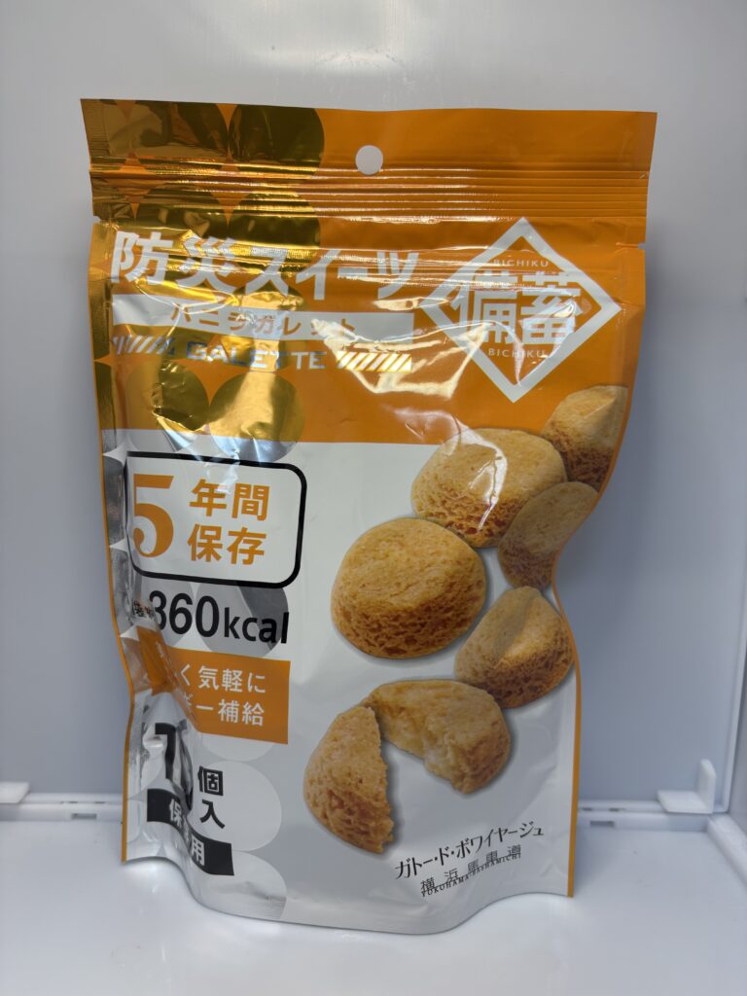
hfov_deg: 53.1
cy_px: 498
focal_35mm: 26
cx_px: 374
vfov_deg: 67.3
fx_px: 748
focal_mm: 5.96
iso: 40
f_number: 1.6
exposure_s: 1/121
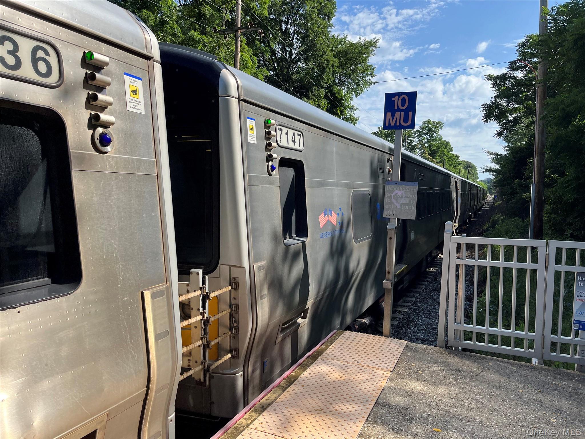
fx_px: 439
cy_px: 220
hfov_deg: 67.3
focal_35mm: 26
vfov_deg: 53.1
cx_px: 292
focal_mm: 5.1
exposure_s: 1/2358
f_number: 1.6
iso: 50
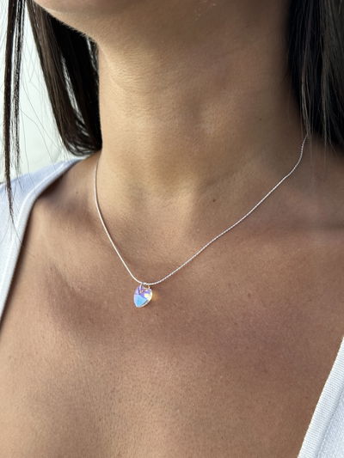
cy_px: 229
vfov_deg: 39.6
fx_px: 636
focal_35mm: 48
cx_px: 172
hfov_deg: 30.3
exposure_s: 1/1000
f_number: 1.78
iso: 64
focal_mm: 6.86
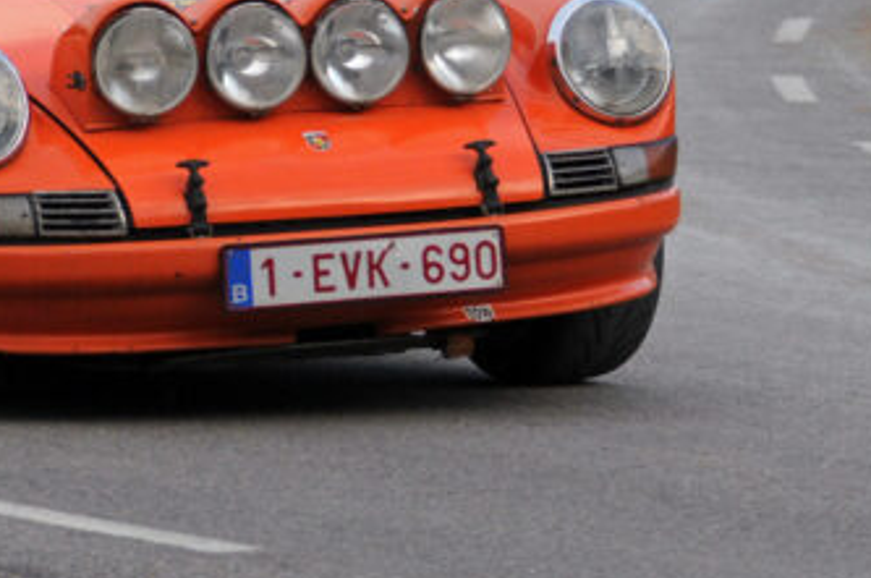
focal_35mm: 277
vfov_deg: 4.9
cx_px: 133
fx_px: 6692
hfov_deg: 7.4
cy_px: -58
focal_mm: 80
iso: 200
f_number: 4.5
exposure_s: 1/500
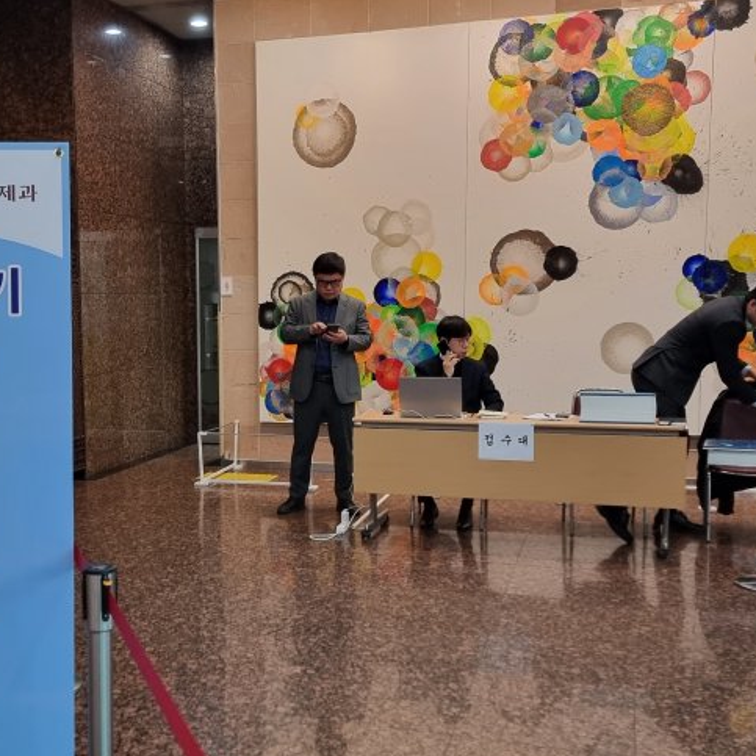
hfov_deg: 37.2
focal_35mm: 45
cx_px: 254
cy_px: 398
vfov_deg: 37.5
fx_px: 1112
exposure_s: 1/120
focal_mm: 6.7
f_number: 1.8
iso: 250
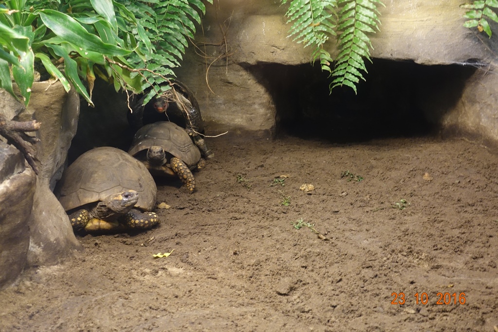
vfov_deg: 22.6
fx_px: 830
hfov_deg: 33.4
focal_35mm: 60
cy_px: 166
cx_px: 249
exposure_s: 1/15
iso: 800
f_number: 2.8
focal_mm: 22.18
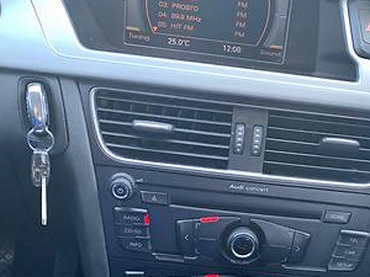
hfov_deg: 36.5
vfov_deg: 26.1
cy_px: 297
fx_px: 556
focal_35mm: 52
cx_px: 242
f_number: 1.8
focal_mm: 4.2
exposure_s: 1/60
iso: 160
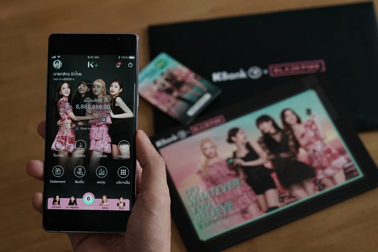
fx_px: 861
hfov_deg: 24.8
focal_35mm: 82
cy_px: 126
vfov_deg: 16.7
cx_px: 189
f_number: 3.2
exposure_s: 1/125
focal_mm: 55
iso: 1250
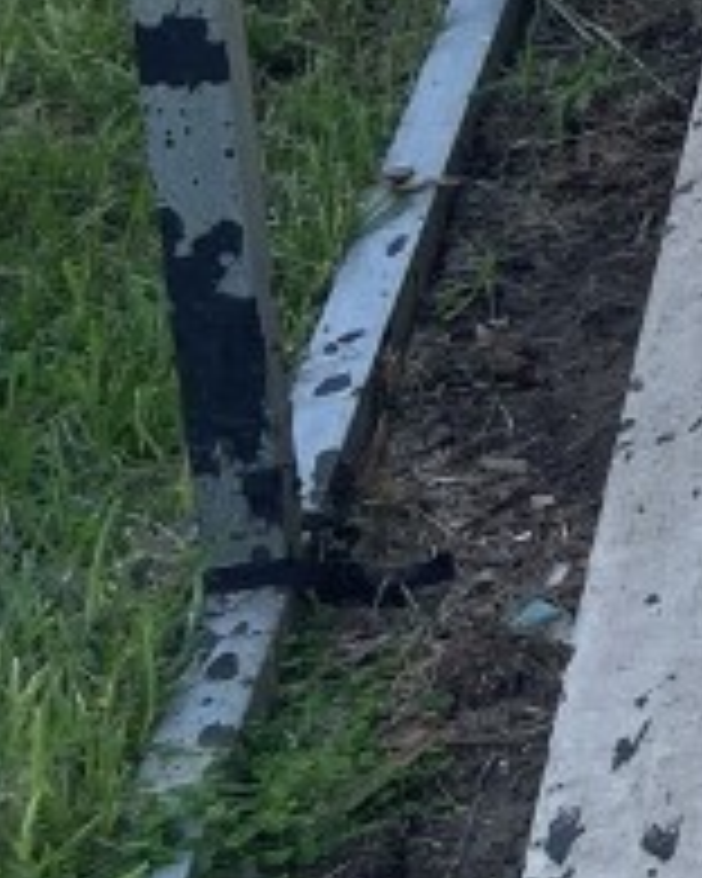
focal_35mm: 128
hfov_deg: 9.6
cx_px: 2048
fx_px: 3324
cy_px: -603
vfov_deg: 13.7
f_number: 1.6
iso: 32
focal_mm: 5.1
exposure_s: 1/978
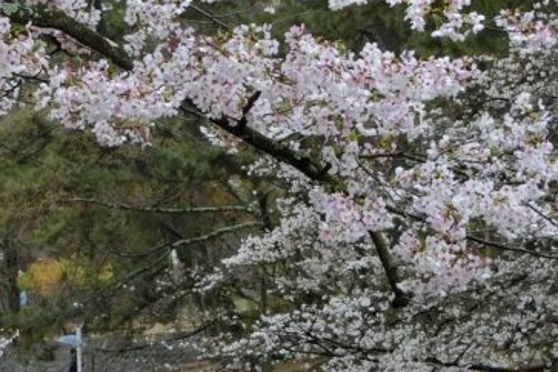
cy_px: 75
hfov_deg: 7.2
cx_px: 160
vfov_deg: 4.8
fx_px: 4402
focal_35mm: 284
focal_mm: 22.1
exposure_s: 1/125
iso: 100
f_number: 5.7
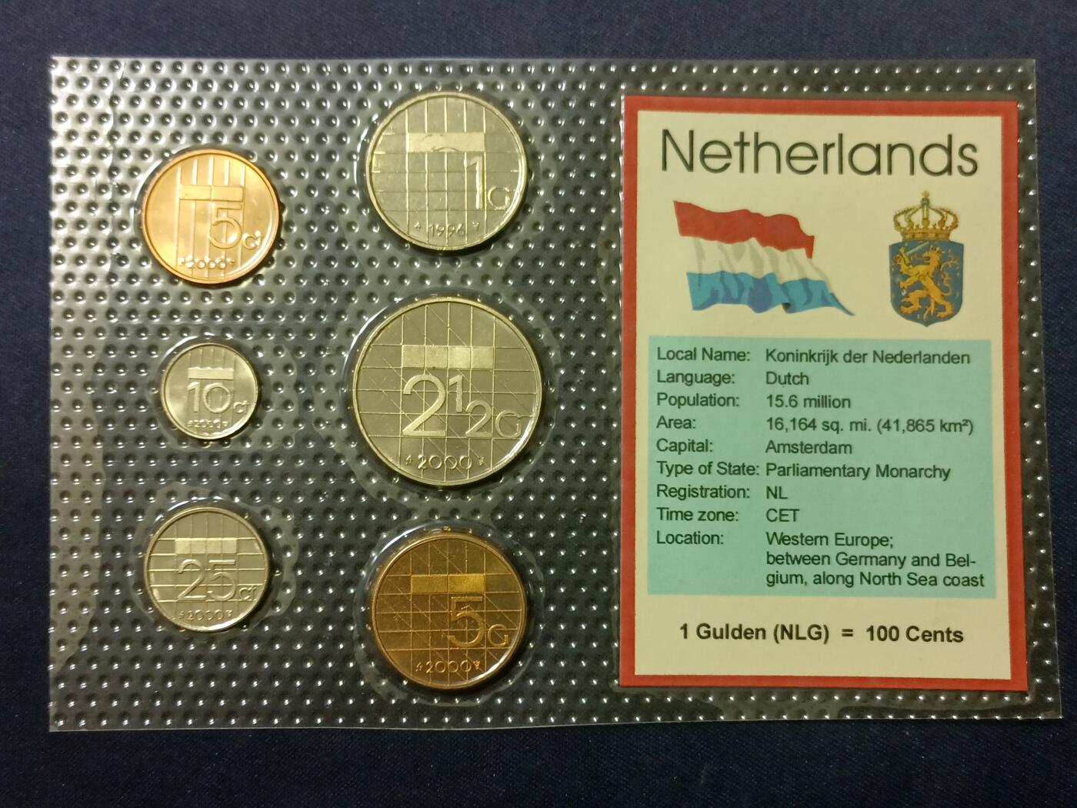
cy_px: 404
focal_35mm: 38
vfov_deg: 37.7
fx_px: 1182
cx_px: 538
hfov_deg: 49.0
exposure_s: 1/30
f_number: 1.8
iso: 881
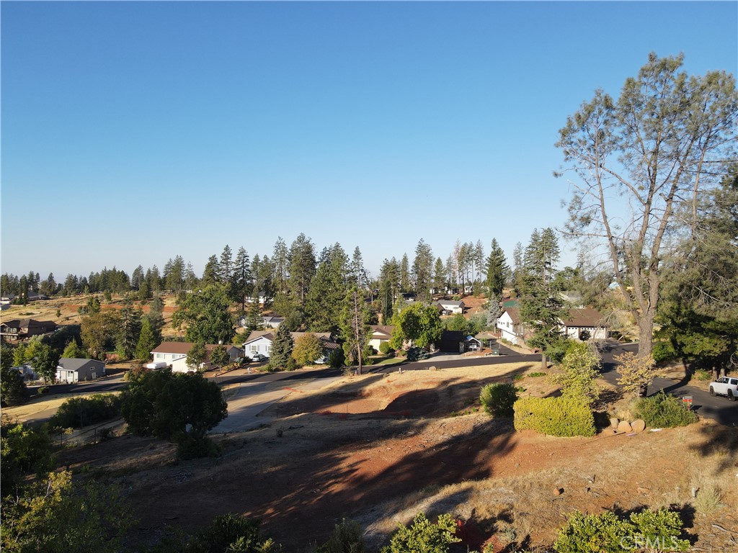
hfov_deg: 71.6
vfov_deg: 56.8
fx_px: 512
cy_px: 276
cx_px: 369
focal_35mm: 24
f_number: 2.8
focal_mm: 4.5
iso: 100
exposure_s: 1/500
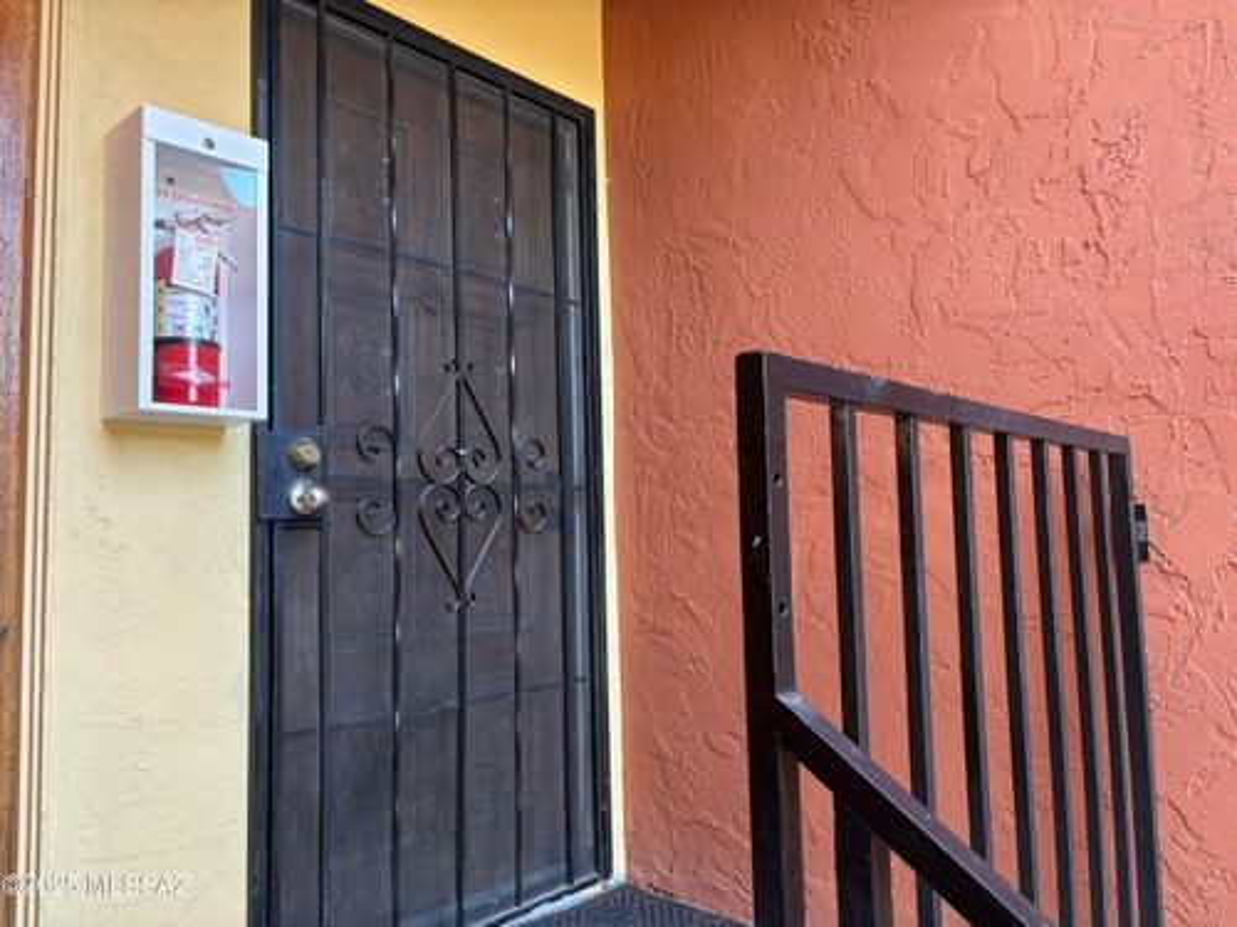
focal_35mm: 26
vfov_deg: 53.1
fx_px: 929
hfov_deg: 67.3
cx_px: 618
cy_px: 464
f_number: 1.6
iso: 125
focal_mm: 5.96
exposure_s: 1/111
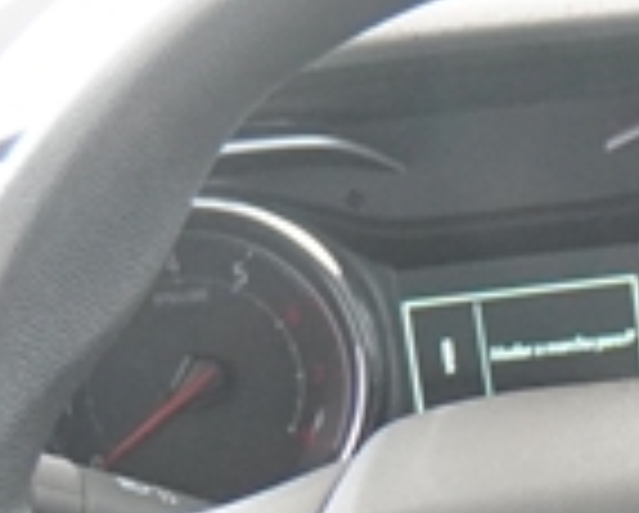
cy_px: 916
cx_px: 1494
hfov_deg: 9.9
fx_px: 3265
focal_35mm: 172
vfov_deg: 8.6
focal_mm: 17
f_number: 2.8
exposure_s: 1/160
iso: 1600
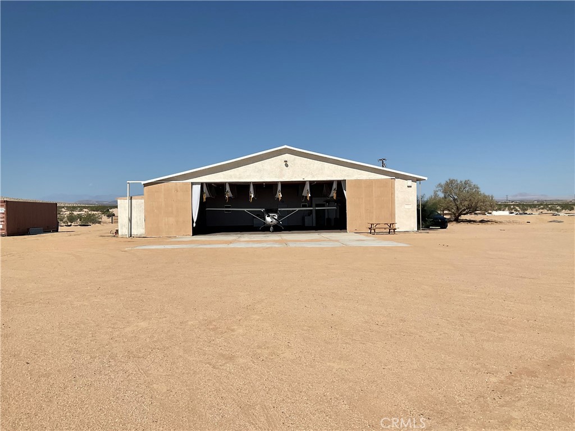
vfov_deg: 48.2
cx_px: 288
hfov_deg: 61.7
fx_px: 482
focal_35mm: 29
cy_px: 216
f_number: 1.8
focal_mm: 3
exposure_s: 1/4785
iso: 16
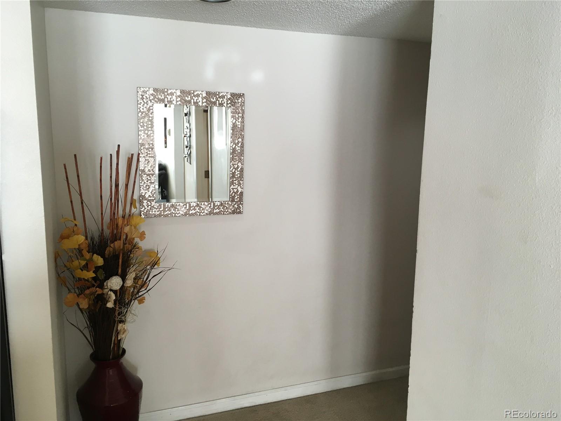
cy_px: 210
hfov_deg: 61.7
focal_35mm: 29
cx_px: 280
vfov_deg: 48.2
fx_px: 470
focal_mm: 4.15
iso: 32
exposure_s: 1/30
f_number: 2.2
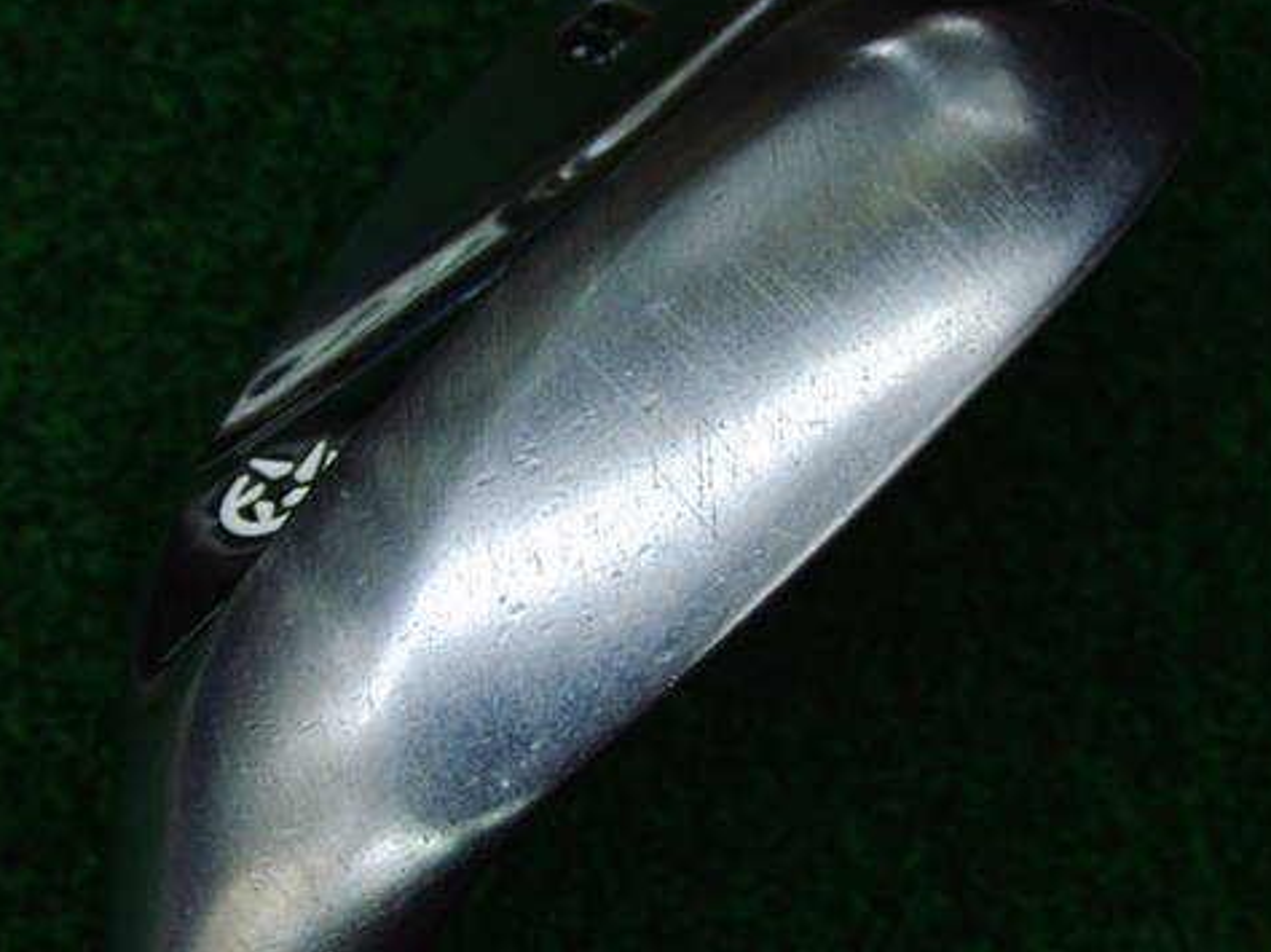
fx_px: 1835
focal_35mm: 50
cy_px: 397
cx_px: 705
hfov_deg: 38.2
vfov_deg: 29.0
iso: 160
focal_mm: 6.42
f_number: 3.6
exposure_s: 1/80
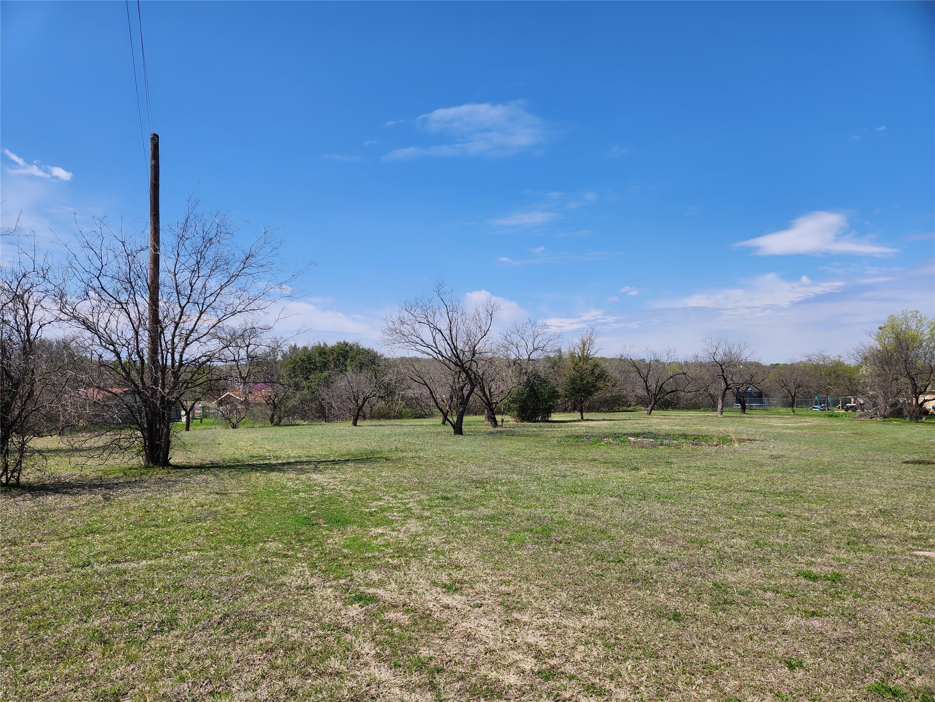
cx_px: 468
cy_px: 351
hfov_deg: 73.9
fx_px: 621
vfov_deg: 58.9
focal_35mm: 23
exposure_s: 1/1967
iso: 20
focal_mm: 5.4
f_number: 1.8
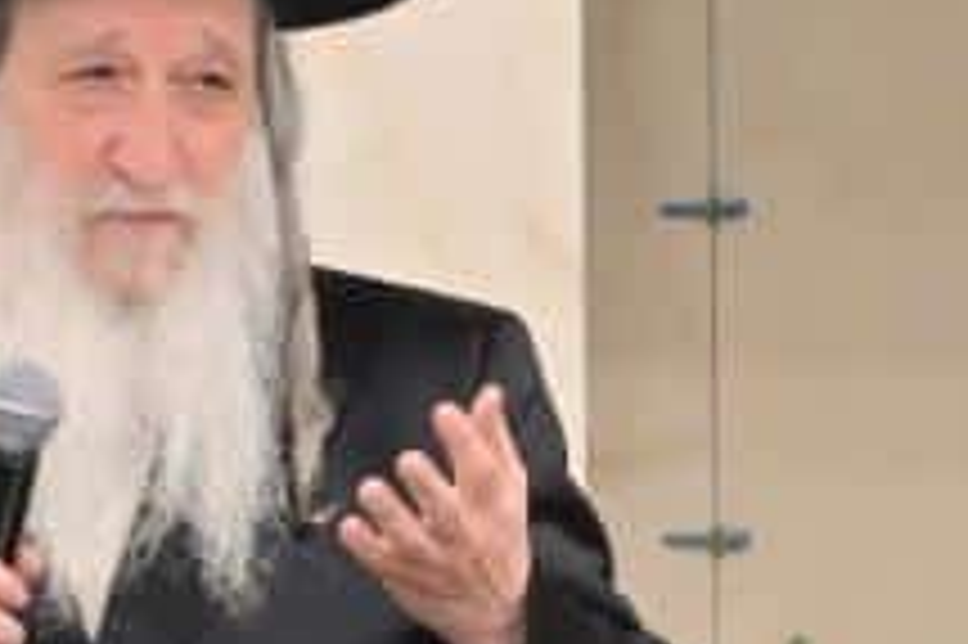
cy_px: 1013
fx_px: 7415
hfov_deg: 7.3
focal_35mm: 276
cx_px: 1571
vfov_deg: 4.9
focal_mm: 39
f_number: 4
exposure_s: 1/160
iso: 800
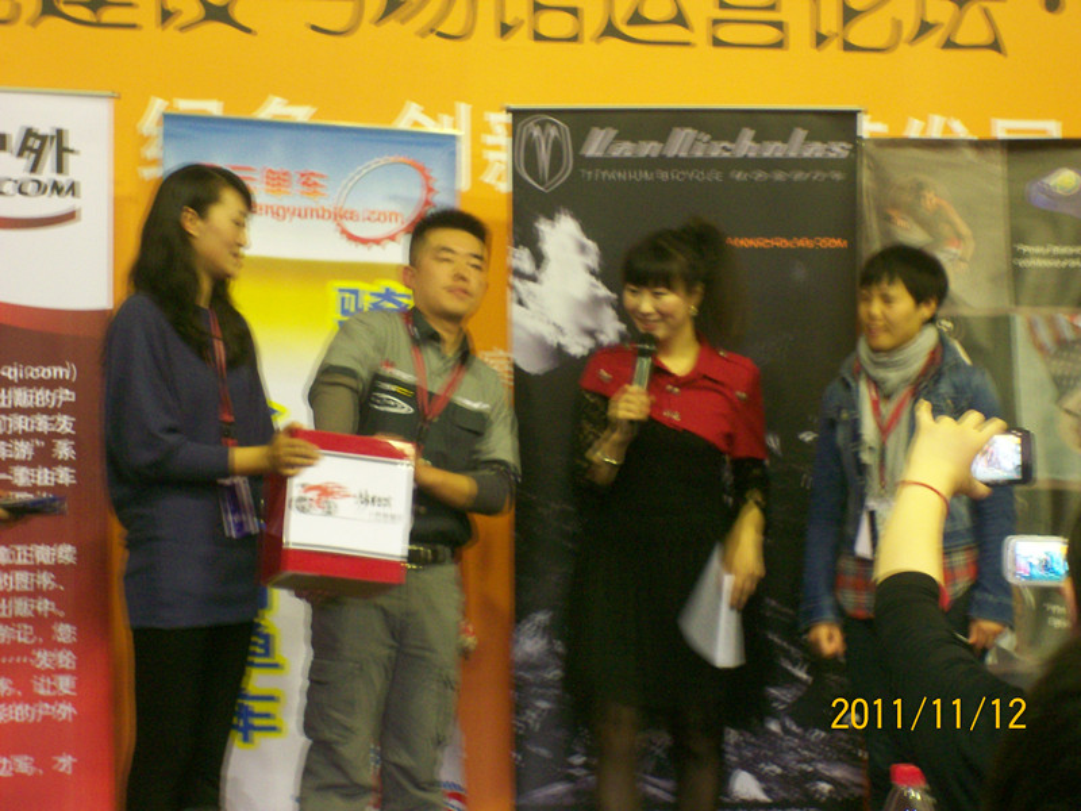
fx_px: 3279
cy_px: 406
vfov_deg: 14.1
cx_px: 540
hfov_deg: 18.7
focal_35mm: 105
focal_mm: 17.4
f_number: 4.9
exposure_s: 1/4.6
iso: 200
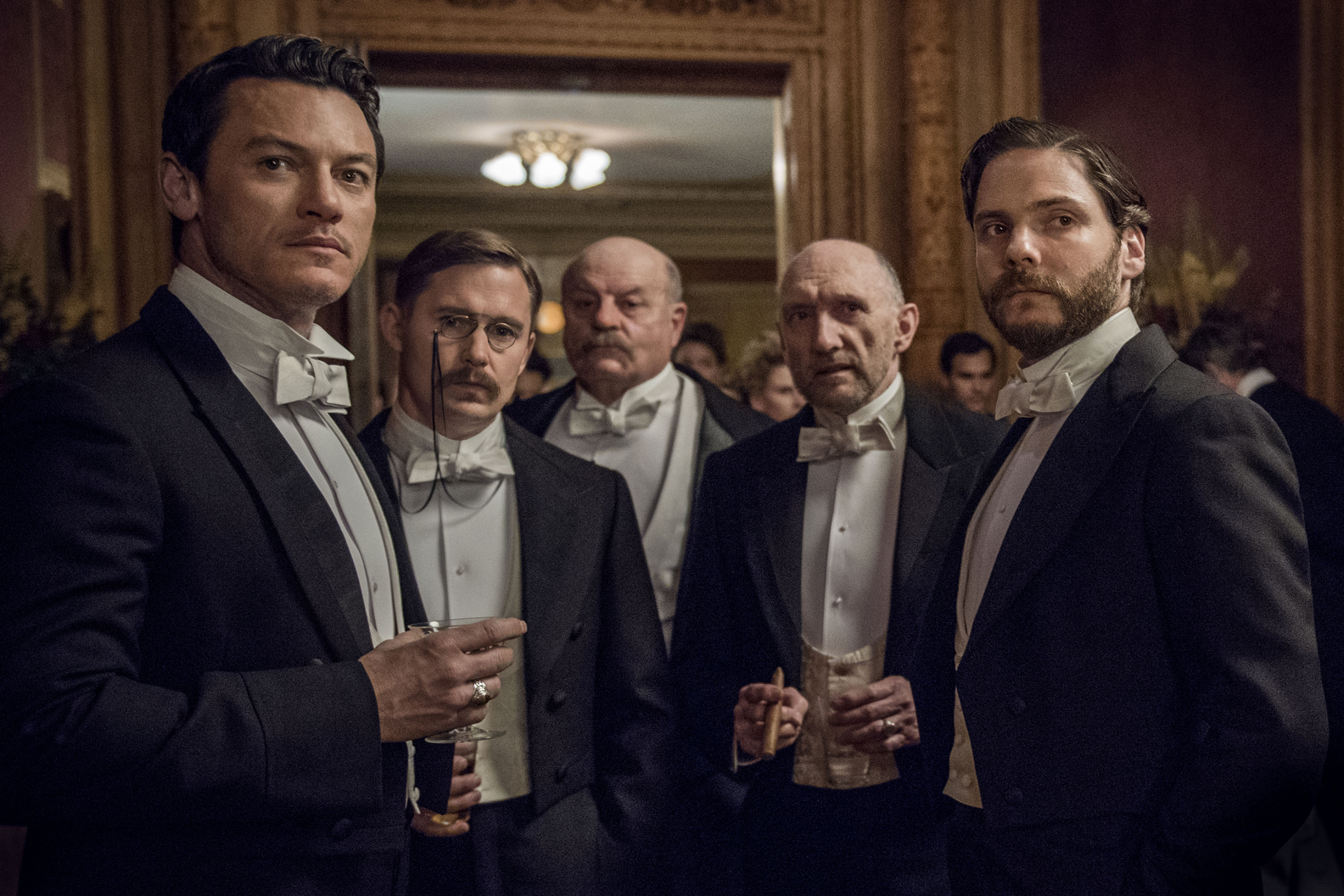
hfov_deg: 58.7
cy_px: 448
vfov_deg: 41.1
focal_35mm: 32
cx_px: 672
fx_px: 1195
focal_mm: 32
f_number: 2.8
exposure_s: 1/100
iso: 3200
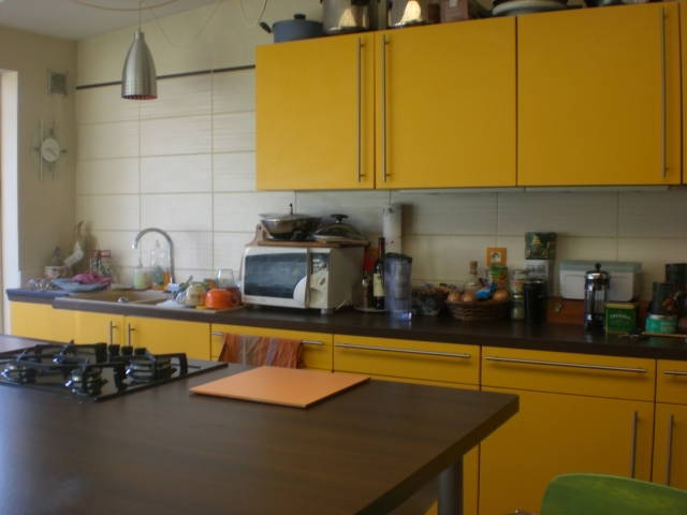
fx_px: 754
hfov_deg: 49.0
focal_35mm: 38
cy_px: 258
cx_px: 344
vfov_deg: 37.7
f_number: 3.1
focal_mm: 6.3
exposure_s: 1/60
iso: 100
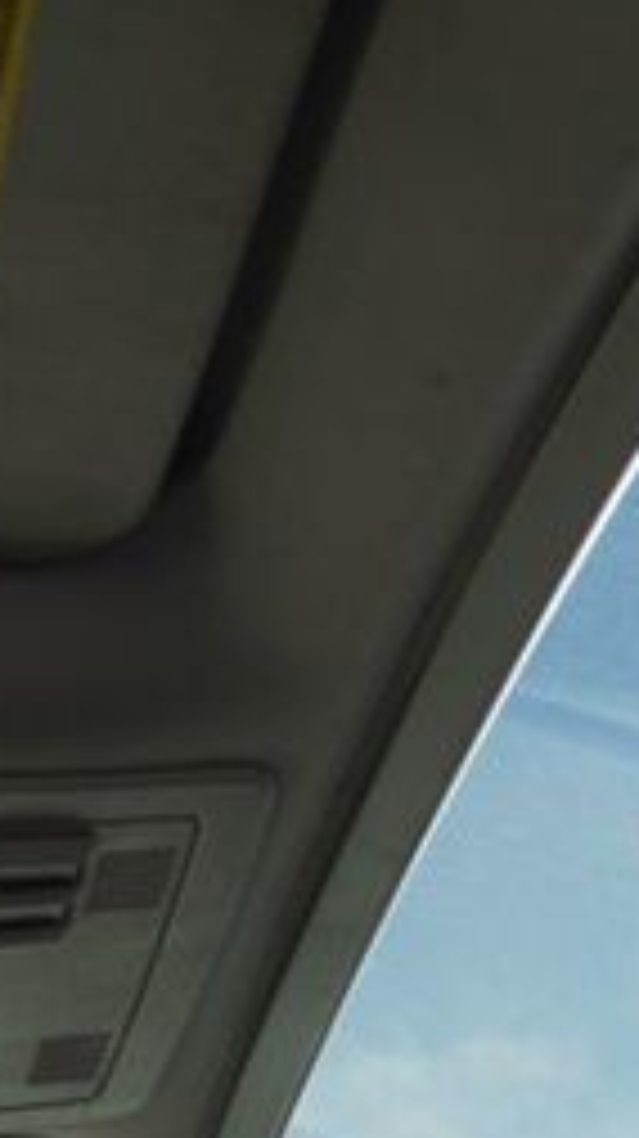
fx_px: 3078
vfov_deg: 19.6
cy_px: 1412
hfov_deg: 10.5
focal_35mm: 102
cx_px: 1444
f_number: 5.6
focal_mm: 16
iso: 100
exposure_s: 1/125
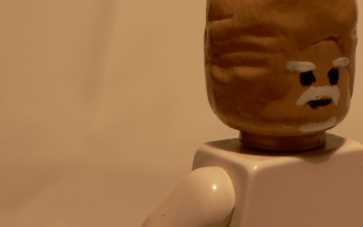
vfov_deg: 15.1
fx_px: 851
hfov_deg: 23.7
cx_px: 290
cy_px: 31
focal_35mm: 86
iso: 80
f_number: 2.8
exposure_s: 1/60
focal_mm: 6
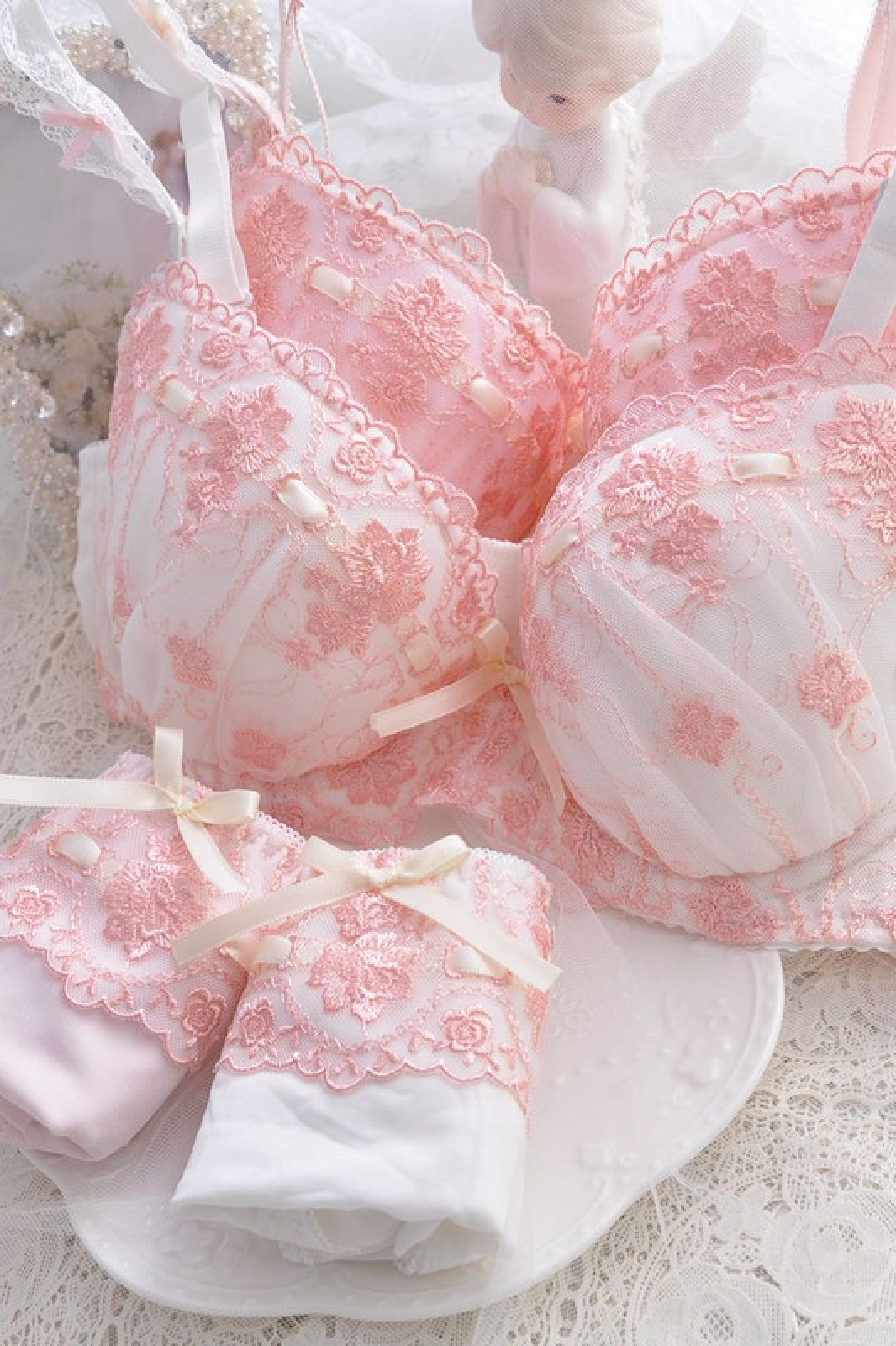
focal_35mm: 33
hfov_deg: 40.0
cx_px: 448
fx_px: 1232
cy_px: 673
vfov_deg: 57.2
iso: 250
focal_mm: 22
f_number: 6.3
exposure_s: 1/60
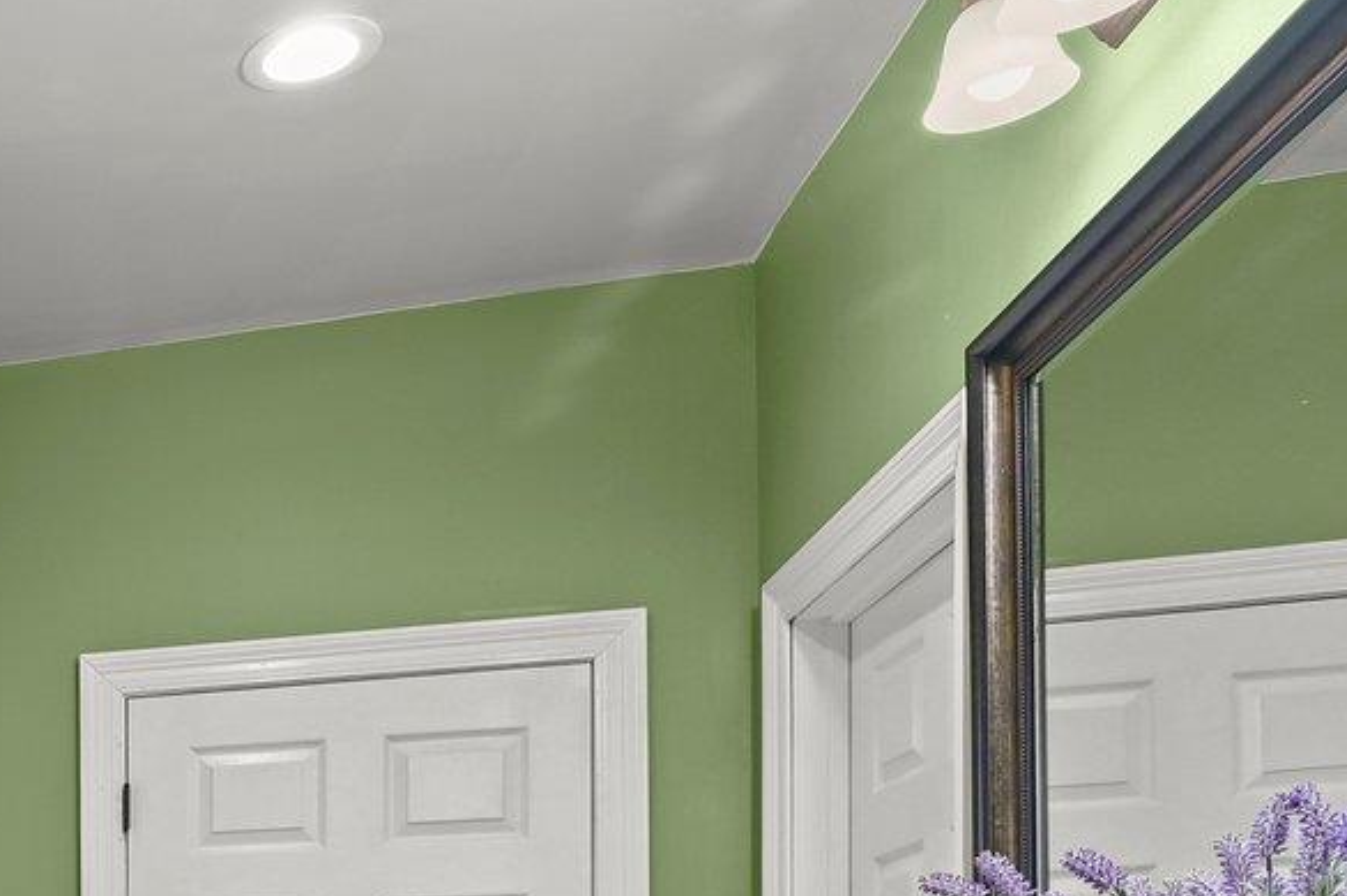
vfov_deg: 24.2
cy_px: 1147
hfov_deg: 30.3
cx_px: -477
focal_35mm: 49
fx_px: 1832
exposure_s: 1/3
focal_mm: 14
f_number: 10
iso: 200
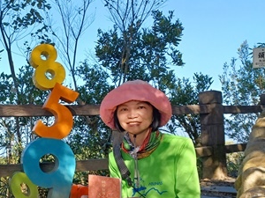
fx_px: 383
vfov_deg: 29.0
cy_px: 121
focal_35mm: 50
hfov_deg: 35.9
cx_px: 26
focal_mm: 4.6
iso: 32
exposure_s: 1/204
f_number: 1.8
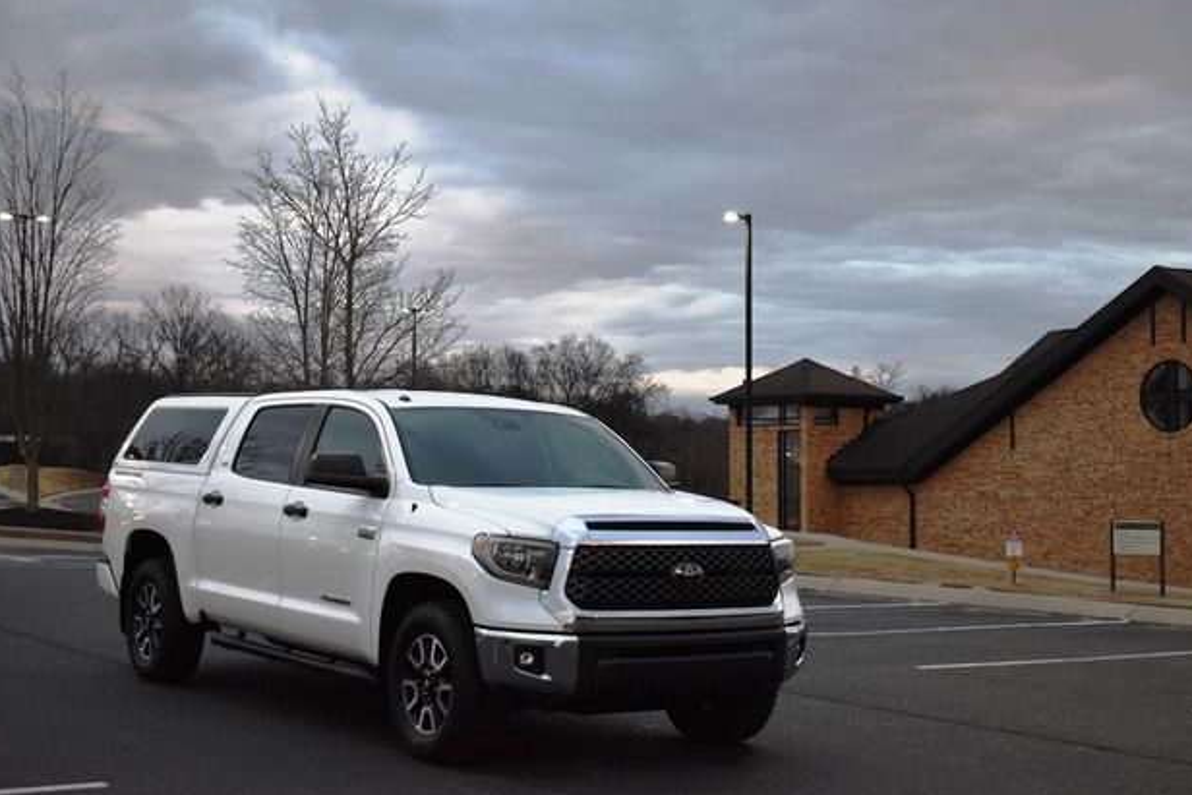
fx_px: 1806
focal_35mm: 55
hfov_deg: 36.5
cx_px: 598
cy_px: 396
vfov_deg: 24.8
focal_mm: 35
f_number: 4.5
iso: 800
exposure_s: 1/125
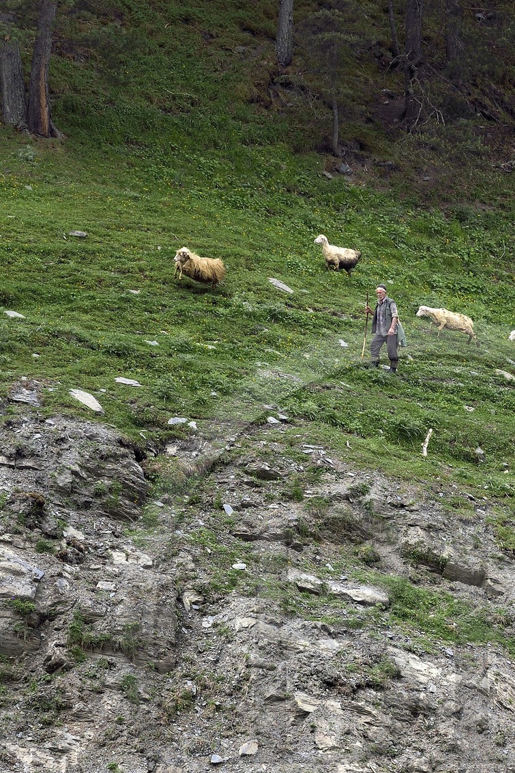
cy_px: 639
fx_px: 4550
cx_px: 436
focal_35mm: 212
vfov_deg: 9.7
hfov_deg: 6.5
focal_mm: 100
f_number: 7.1
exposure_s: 1/400
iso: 320
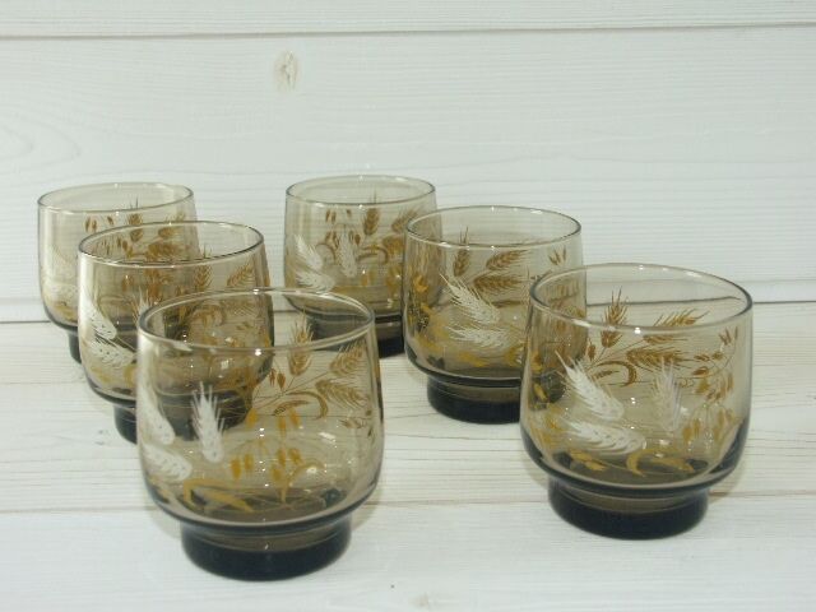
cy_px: 306
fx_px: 1037
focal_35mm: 44
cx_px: 408
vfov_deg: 32.9
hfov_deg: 42.9
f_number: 3.5
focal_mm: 11.3
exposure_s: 1/100
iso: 100
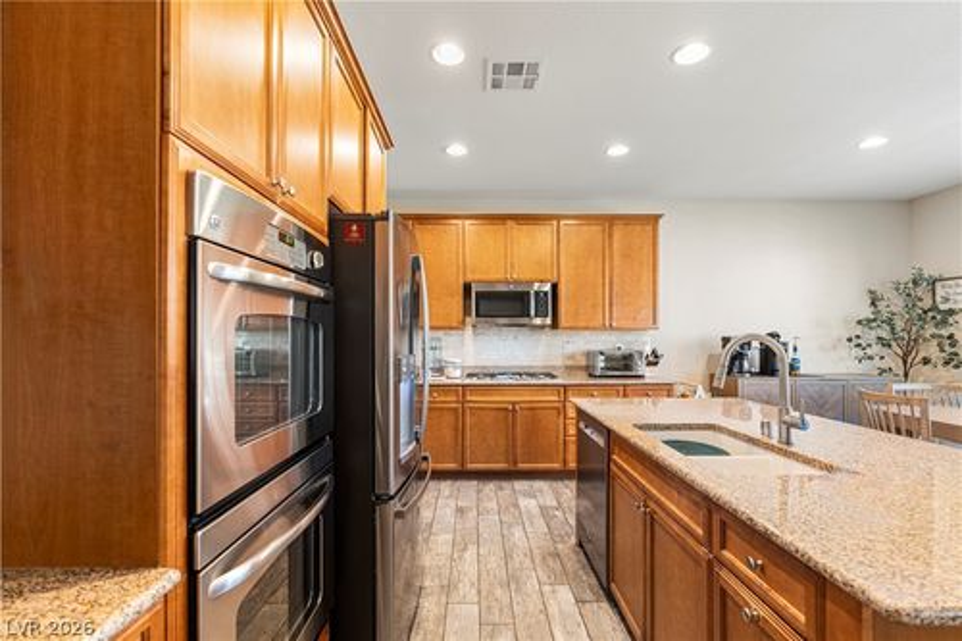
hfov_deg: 96.8
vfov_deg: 73.7
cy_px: 320
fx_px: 427
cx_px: 481
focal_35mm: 16
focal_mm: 16
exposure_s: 1/25
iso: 800
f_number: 2.8
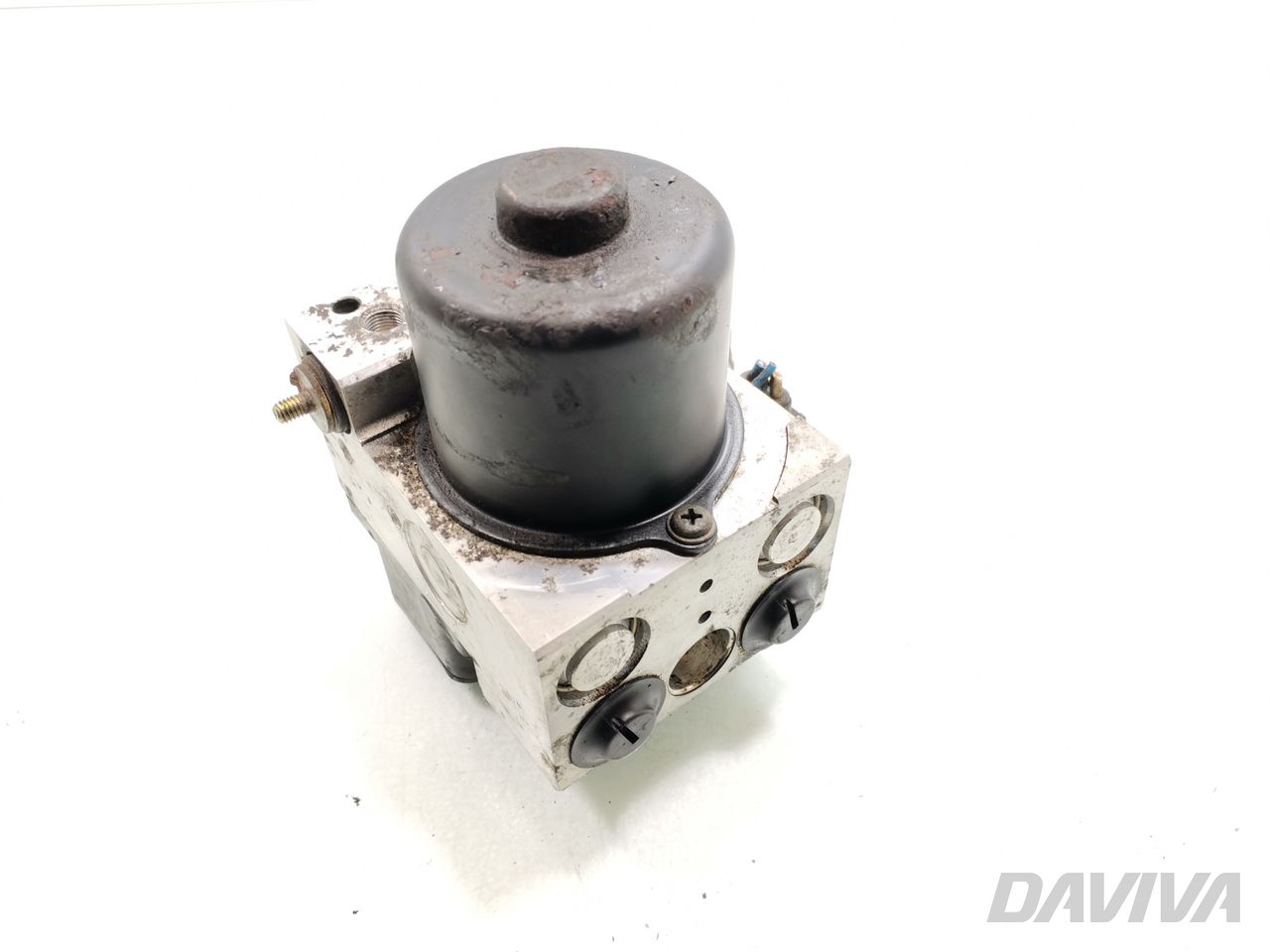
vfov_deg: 53.1
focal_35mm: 26
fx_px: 954
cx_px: 635
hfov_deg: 67.3
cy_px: 476
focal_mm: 4.75
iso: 50
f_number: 1.8
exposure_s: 1/50
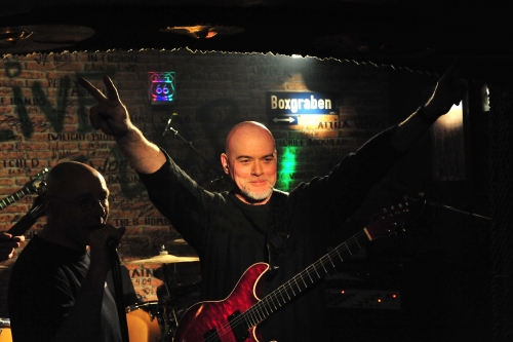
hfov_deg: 34.5
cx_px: 256
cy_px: 171
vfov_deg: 23.4
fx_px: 826
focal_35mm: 58
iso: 6400
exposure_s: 1/125
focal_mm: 58
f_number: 7.1
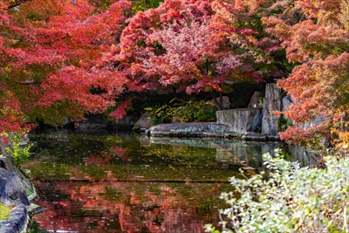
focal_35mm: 90
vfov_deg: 15.2
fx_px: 873
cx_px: 174
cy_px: 116
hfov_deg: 22.6
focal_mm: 90
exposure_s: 1/125
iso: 125
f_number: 3.5
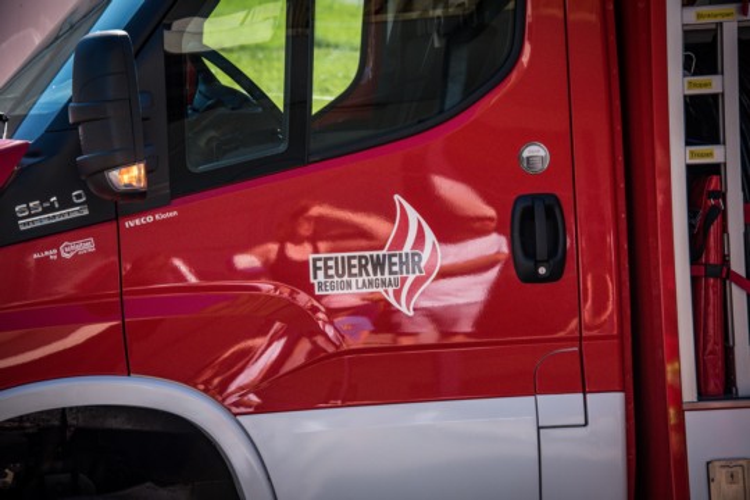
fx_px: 3125
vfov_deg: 9.1
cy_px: 250
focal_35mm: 150
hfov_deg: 13.7
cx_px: 375
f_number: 8
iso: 1600
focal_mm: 150
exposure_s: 1/1000
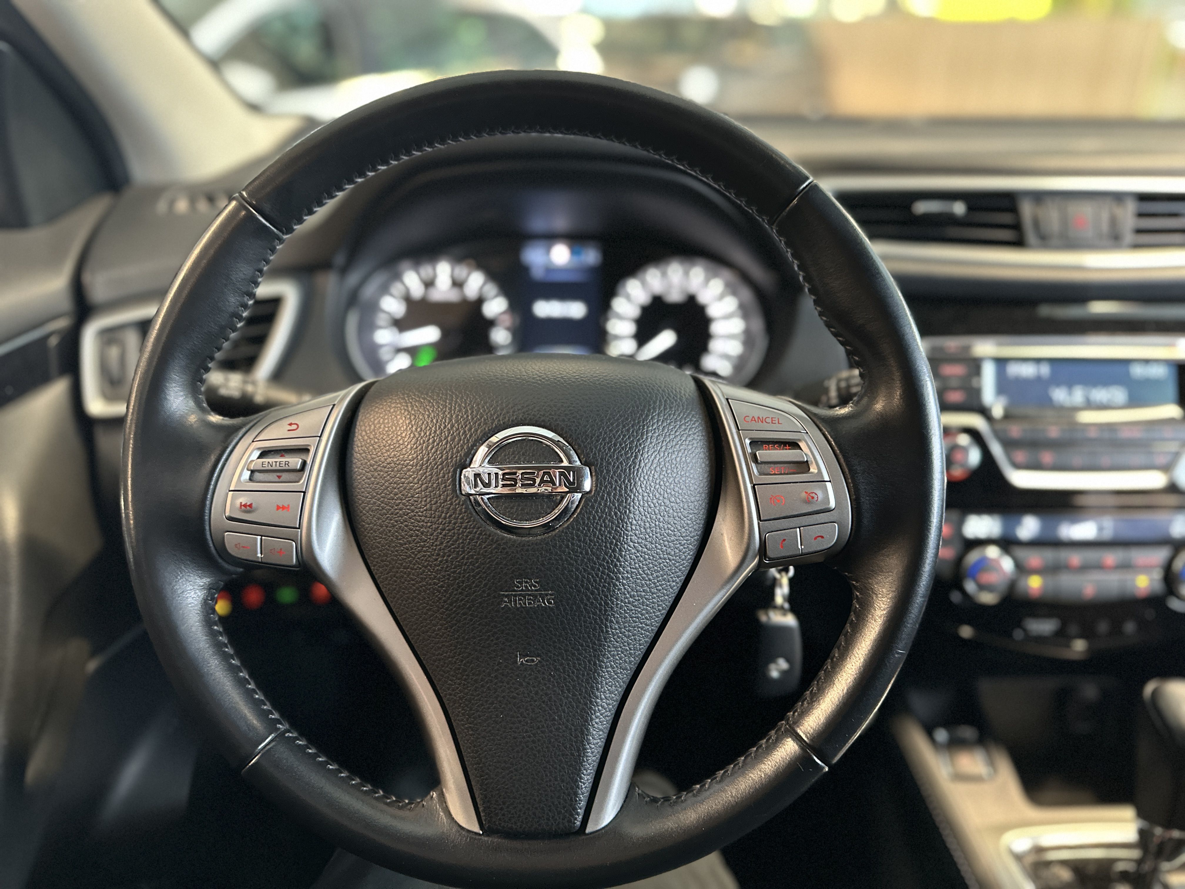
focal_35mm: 24
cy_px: 444
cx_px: 592
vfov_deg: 56.8
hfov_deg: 71.6
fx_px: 822
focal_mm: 6.86
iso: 800
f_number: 1.78
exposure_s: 1/42
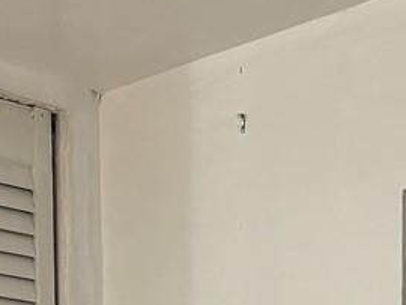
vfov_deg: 8.4
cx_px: 490
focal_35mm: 154
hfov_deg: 12.5
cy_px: 856
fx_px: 1808
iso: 125
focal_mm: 5.96
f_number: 1.6
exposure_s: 1/60
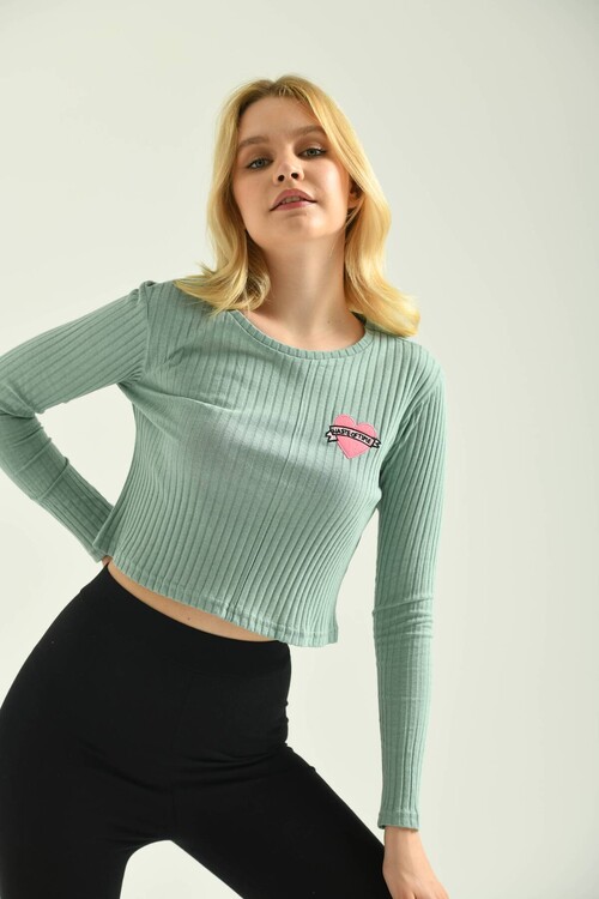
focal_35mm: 95
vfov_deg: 21.5
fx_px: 2371
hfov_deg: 14.4
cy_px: 450
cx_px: 300
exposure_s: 1/160
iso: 125
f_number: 5.6
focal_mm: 95
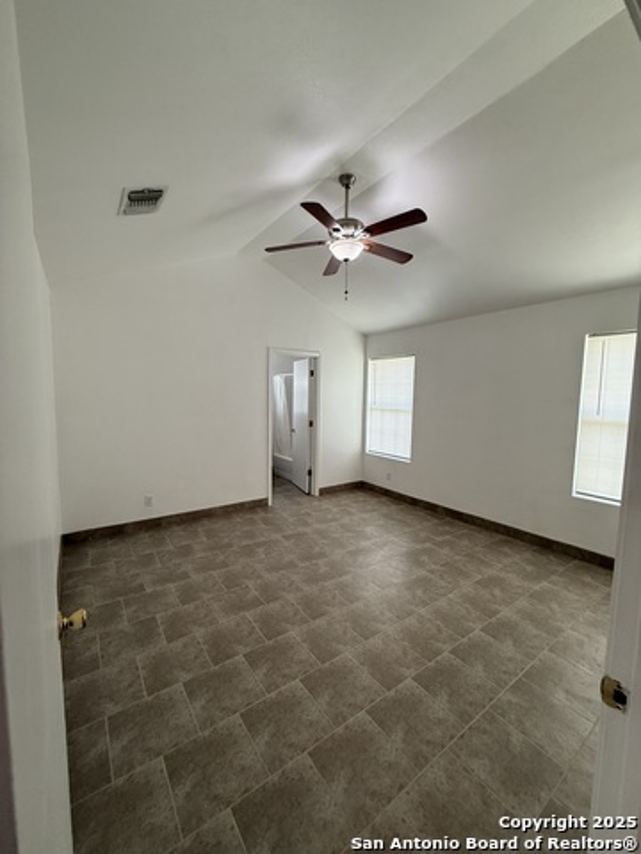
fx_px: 346
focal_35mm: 14
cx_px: 320
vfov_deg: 102.1
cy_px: 427
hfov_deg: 85.7
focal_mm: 2.22
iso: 160
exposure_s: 1/120
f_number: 2.2
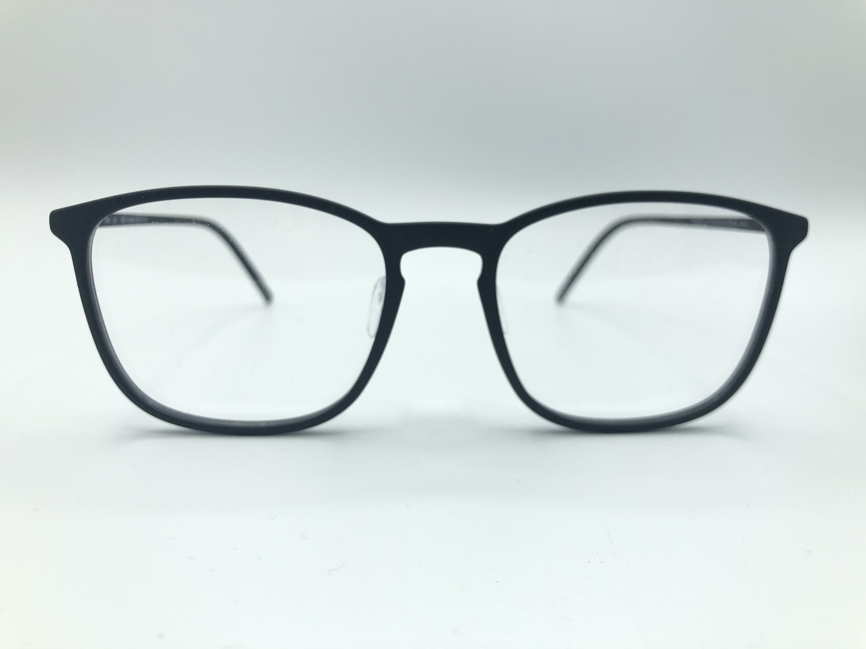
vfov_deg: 49.7
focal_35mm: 28
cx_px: 433
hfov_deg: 63.4
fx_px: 700
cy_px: 324
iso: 25
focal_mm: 4
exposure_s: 1/1021
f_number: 1.8
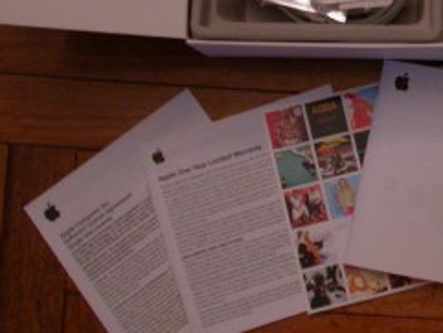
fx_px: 1293
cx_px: 482
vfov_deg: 14.3
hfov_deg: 18.7
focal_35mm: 101
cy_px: -31
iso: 100
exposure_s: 1/12
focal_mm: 7.85
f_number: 2.6
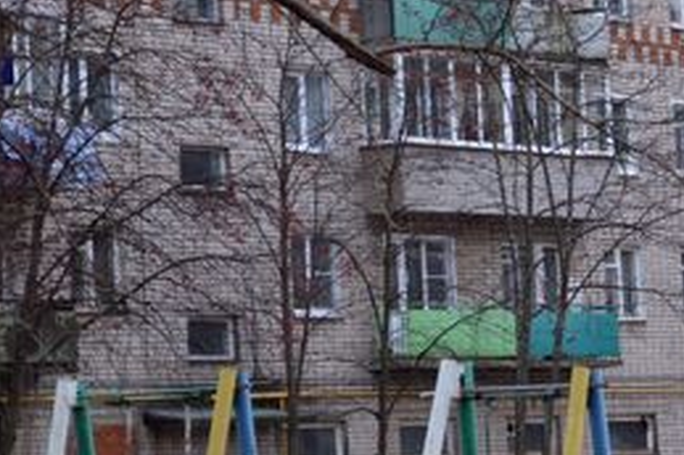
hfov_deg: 9.5
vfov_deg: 6.4
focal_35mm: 215
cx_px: 799
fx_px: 4086
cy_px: 376
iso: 320
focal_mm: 55
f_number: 5.6
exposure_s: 1/125
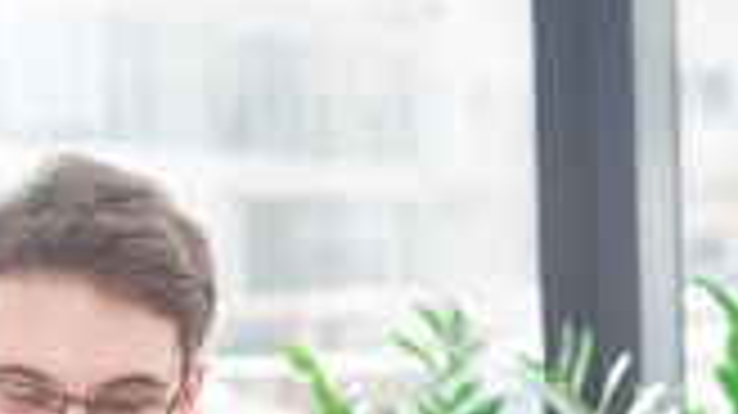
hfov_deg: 10.9
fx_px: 3833
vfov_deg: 6.1
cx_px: -70
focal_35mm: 196
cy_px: 538
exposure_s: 1/100
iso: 400
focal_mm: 70
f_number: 4.5
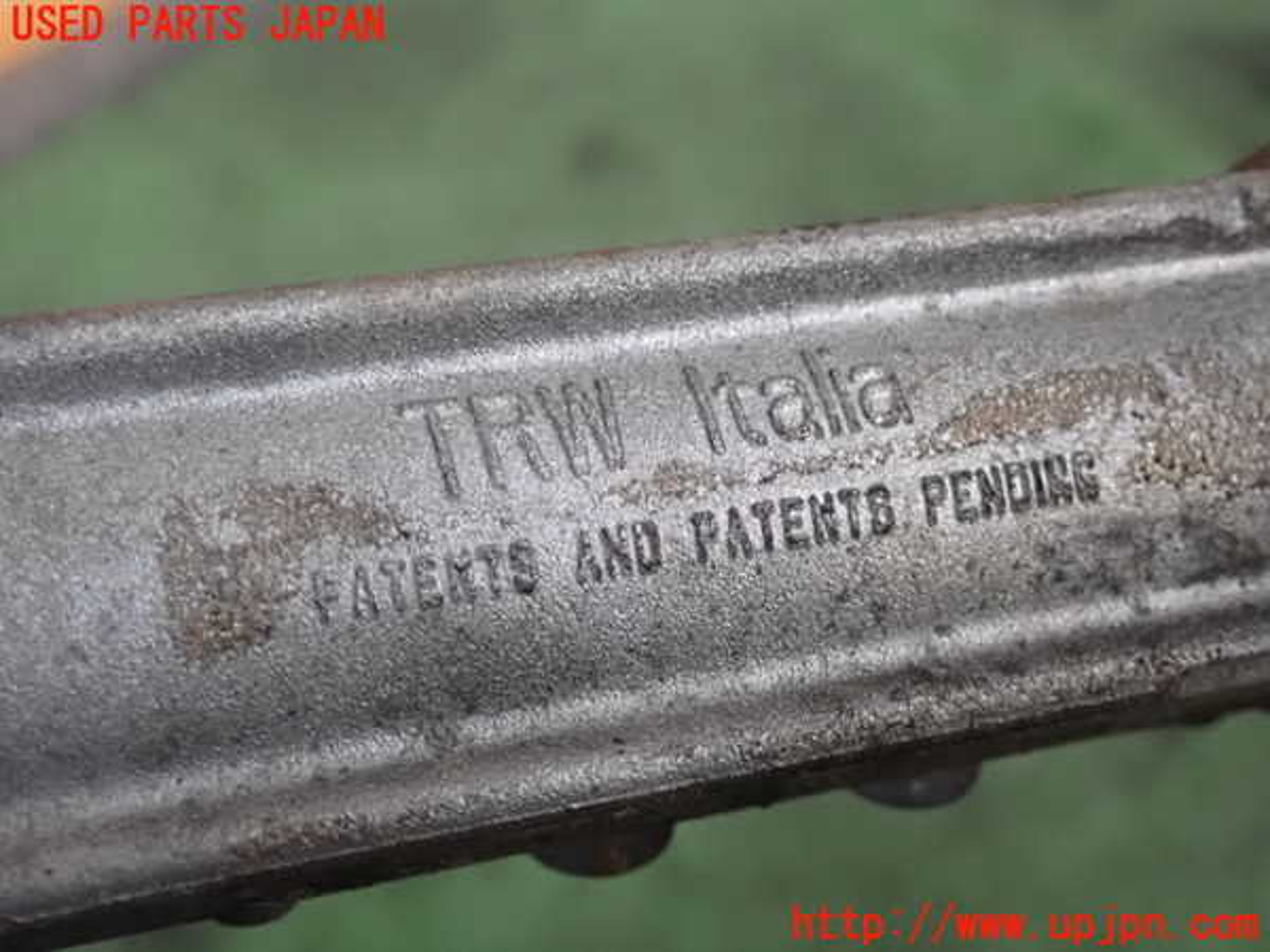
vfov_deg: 27.0
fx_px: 1981
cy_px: 476
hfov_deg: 35.5
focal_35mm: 54
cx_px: 635
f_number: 3.3
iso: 1600
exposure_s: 1/125
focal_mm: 9.65
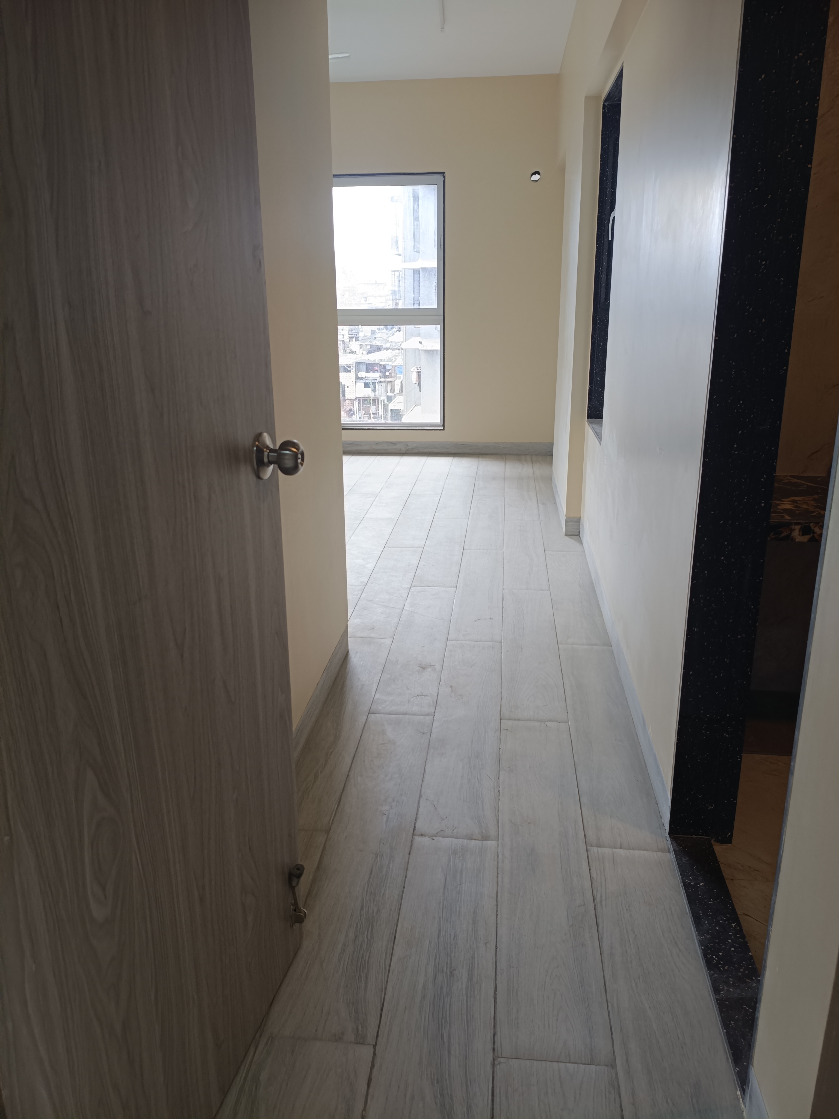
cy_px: 560
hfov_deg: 53.1
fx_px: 840
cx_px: 420
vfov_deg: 67.3
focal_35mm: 26
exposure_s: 1/101
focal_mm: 4.94
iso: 81
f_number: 1.5
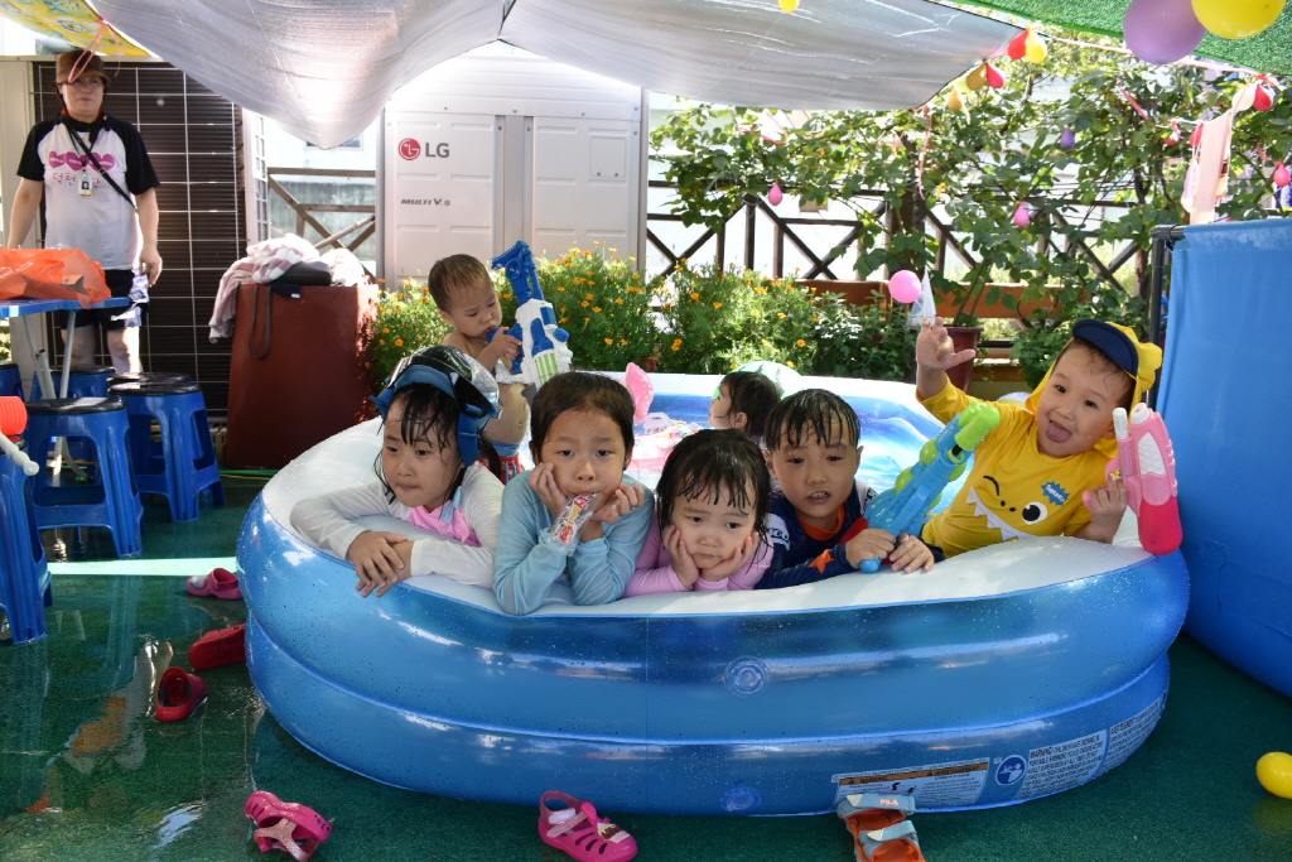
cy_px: 431
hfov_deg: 57.2
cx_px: 646
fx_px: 1184
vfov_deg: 40.0
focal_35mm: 33
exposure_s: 1/200
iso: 400
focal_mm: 22
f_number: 7.1
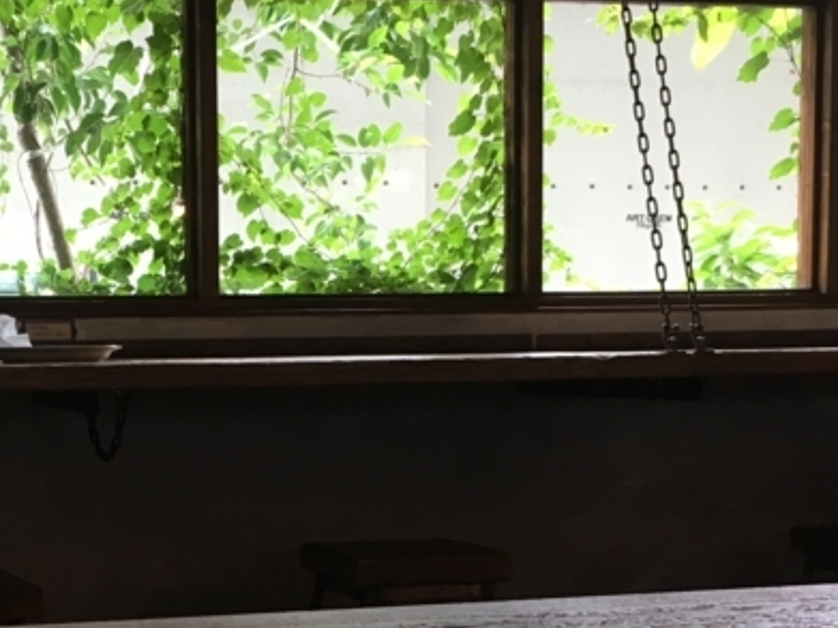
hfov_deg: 25.1
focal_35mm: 76
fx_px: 1839
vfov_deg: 19.1
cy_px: 523
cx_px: 126
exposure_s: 1/30
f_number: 2.2
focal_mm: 4.15
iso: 64
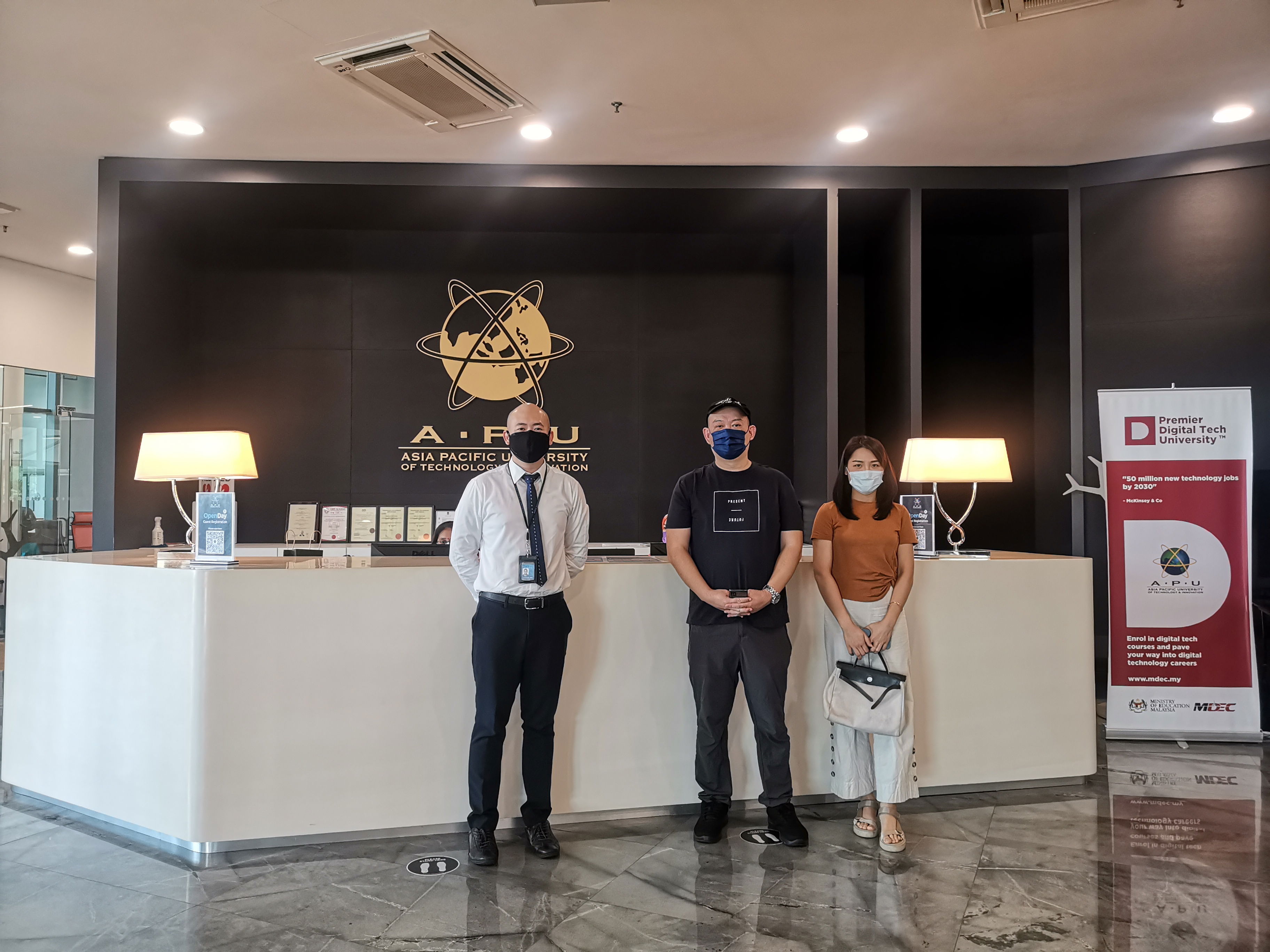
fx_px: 991
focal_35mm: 27
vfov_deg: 51.4
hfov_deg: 65.3
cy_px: 476
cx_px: 635
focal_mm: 3.95
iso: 250
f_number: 1.8
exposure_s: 1/100
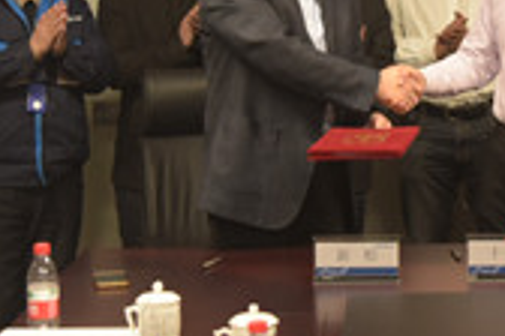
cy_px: 45
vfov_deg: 10.0
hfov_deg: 14.9
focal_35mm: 136
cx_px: 439
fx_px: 1908
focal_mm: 38
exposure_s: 1/50
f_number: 4.5
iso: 1600
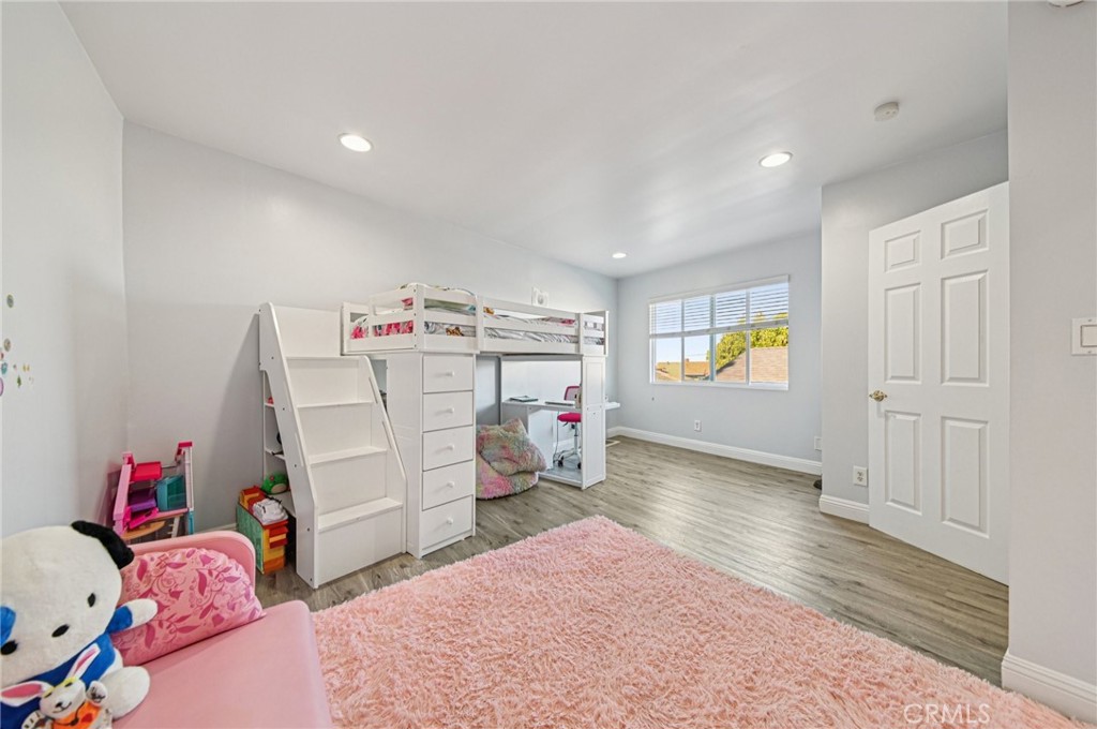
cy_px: 364
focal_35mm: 12
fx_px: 365
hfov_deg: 112.7
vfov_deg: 89.8
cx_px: 548
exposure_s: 1/6
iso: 250
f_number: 8
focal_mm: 12
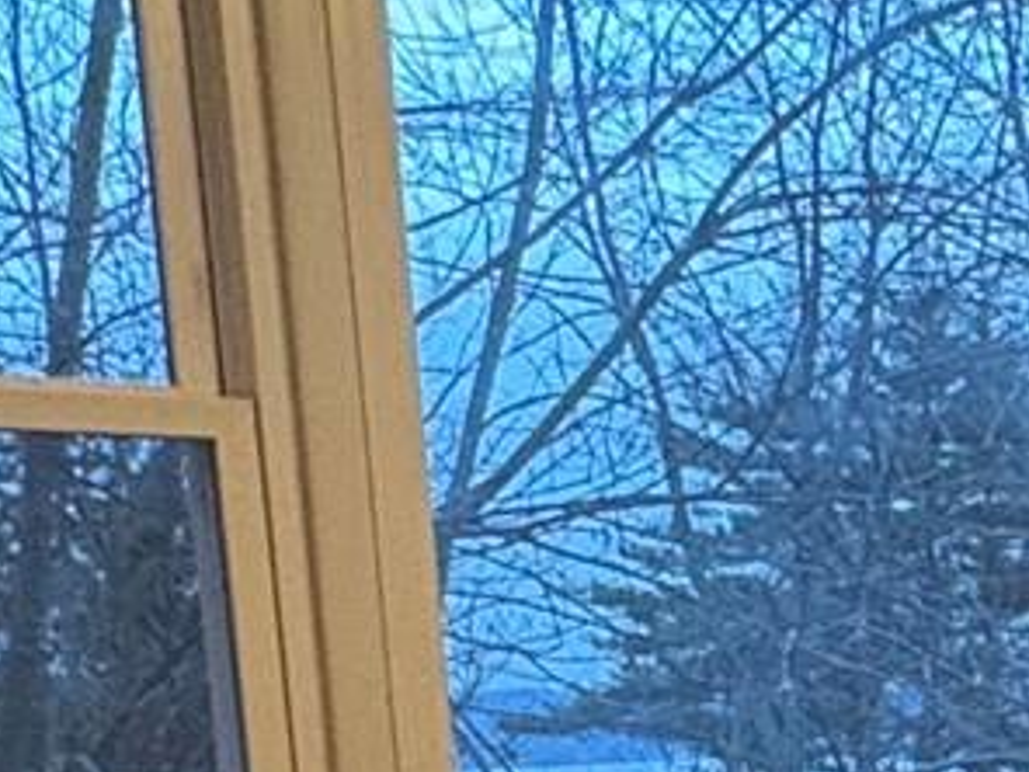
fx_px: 2883
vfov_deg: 14.3
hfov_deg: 17.4
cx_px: 1700
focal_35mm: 97
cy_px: 1151
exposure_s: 1/60
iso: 500
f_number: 2.2
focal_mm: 2.22
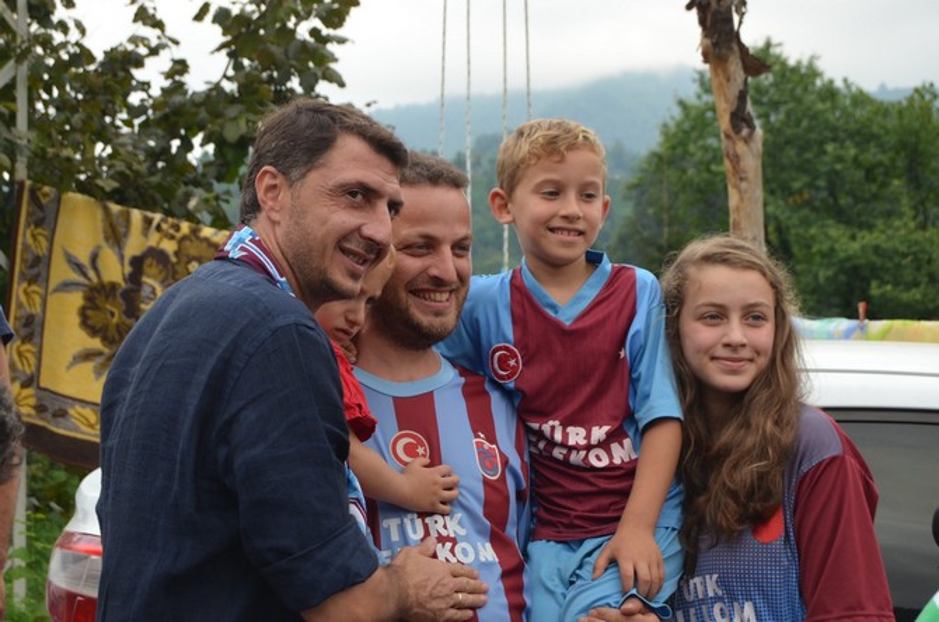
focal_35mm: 82
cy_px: 311
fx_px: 2148
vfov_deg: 16.5
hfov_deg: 24.7
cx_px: 470
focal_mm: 55
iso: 200
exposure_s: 1/125
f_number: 5.6
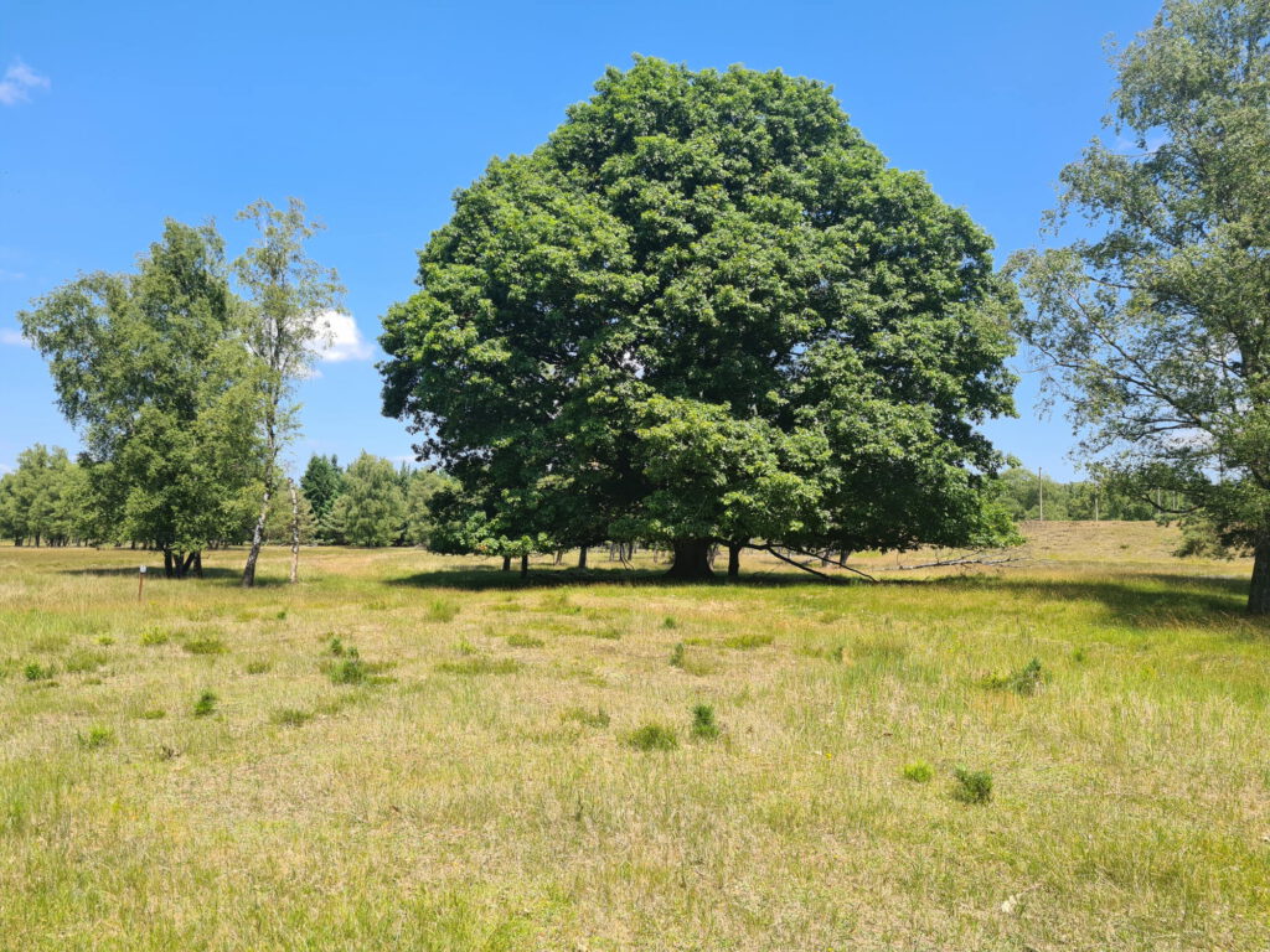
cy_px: 476
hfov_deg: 67.3
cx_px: 635
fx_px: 954
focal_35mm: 26
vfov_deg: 53.1
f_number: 1.8
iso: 50
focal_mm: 5.4
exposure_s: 1/1248
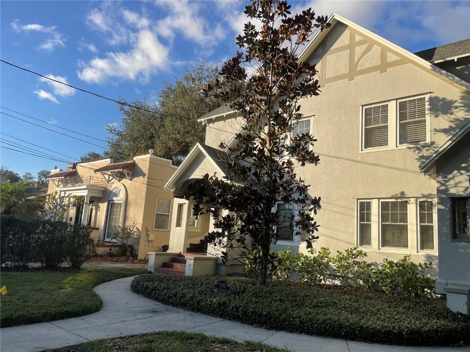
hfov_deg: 67.3
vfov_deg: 53.1
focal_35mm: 26
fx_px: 353
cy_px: 176
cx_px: 235
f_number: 1.6
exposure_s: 1/2618
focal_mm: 4.2
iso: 32
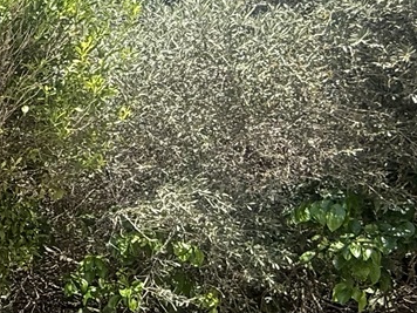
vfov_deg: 23.2
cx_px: -242
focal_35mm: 63
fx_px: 759
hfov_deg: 23.3
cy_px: 209
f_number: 2.2
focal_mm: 2.22
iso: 50
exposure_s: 1/445
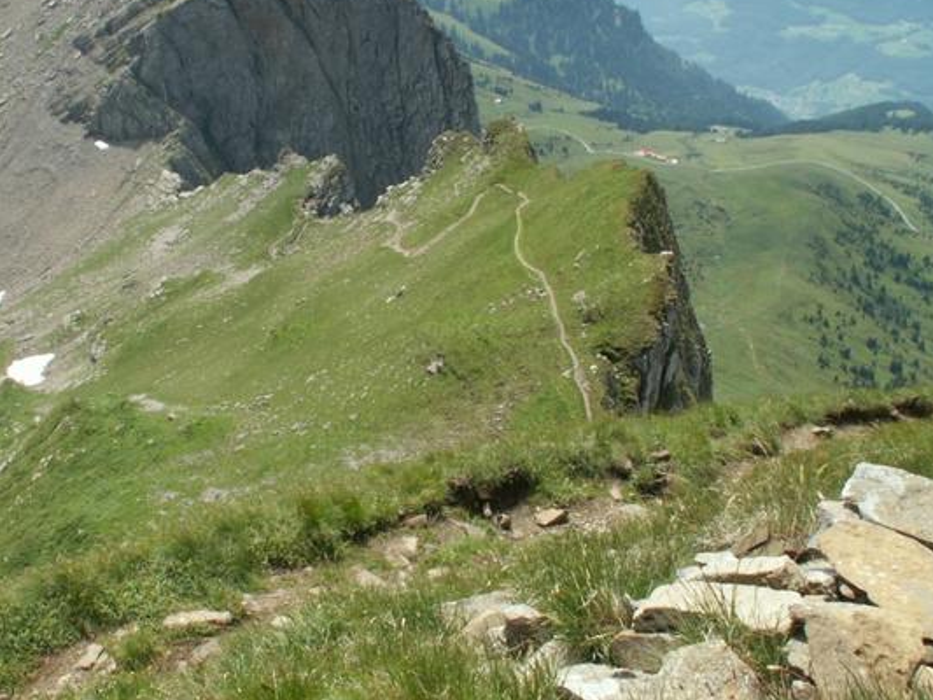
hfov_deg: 44.7
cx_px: 417
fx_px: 1132
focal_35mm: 42
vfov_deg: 34.3
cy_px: 282
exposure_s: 1/100
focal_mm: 5.86
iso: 50
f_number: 8
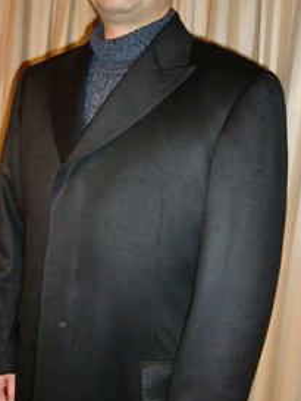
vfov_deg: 41.1
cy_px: 163
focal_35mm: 46
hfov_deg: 31.5
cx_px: 128
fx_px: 533
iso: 400
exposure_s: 1/60
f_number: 2.6
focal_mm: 4.9
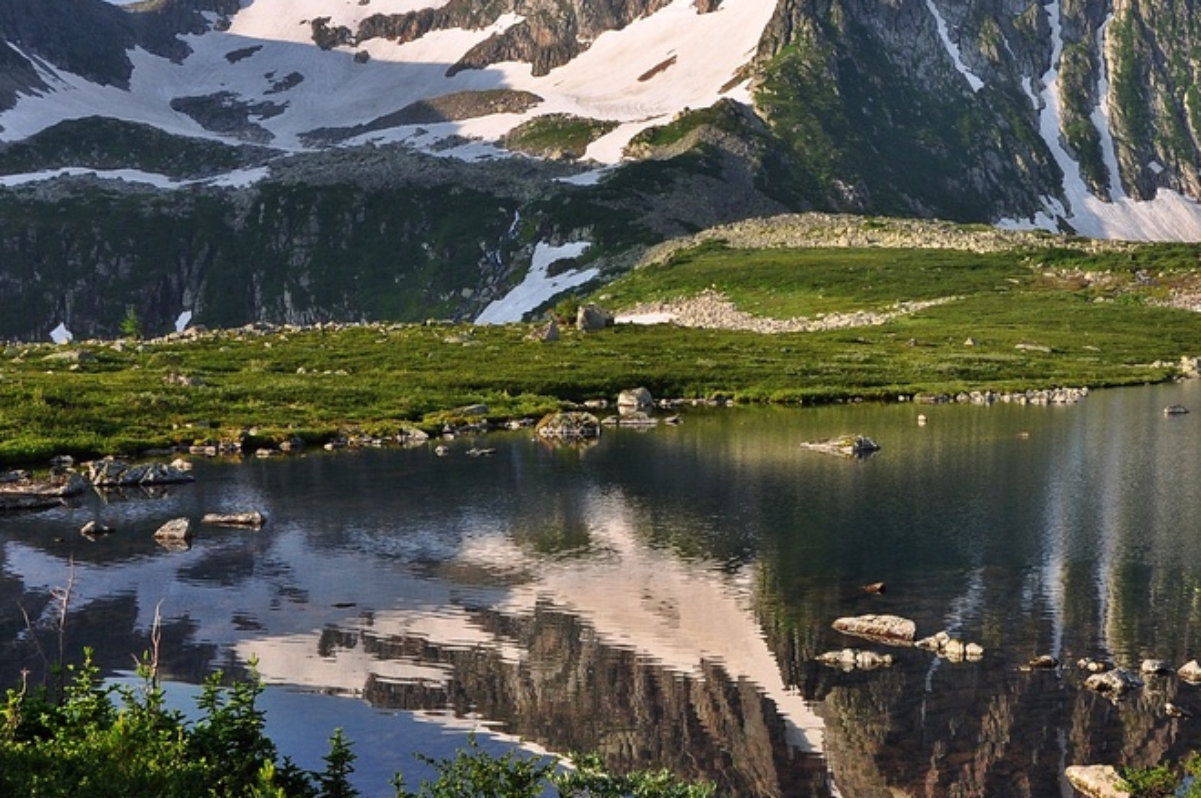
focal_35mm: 51
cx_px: 824
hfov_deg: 38.4
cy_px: 350
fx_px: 1700
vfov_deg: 26.4
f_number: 16
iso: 200
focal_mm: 16
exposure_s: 1/13
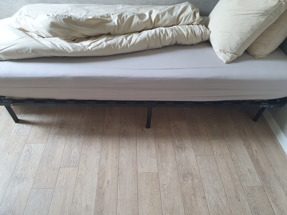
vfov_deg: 53.1
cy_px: 108
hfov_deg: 67.3
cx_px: 144
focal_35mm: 26
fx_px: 216
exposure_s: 1/50
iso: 250
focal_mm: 4.32
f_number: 2.4
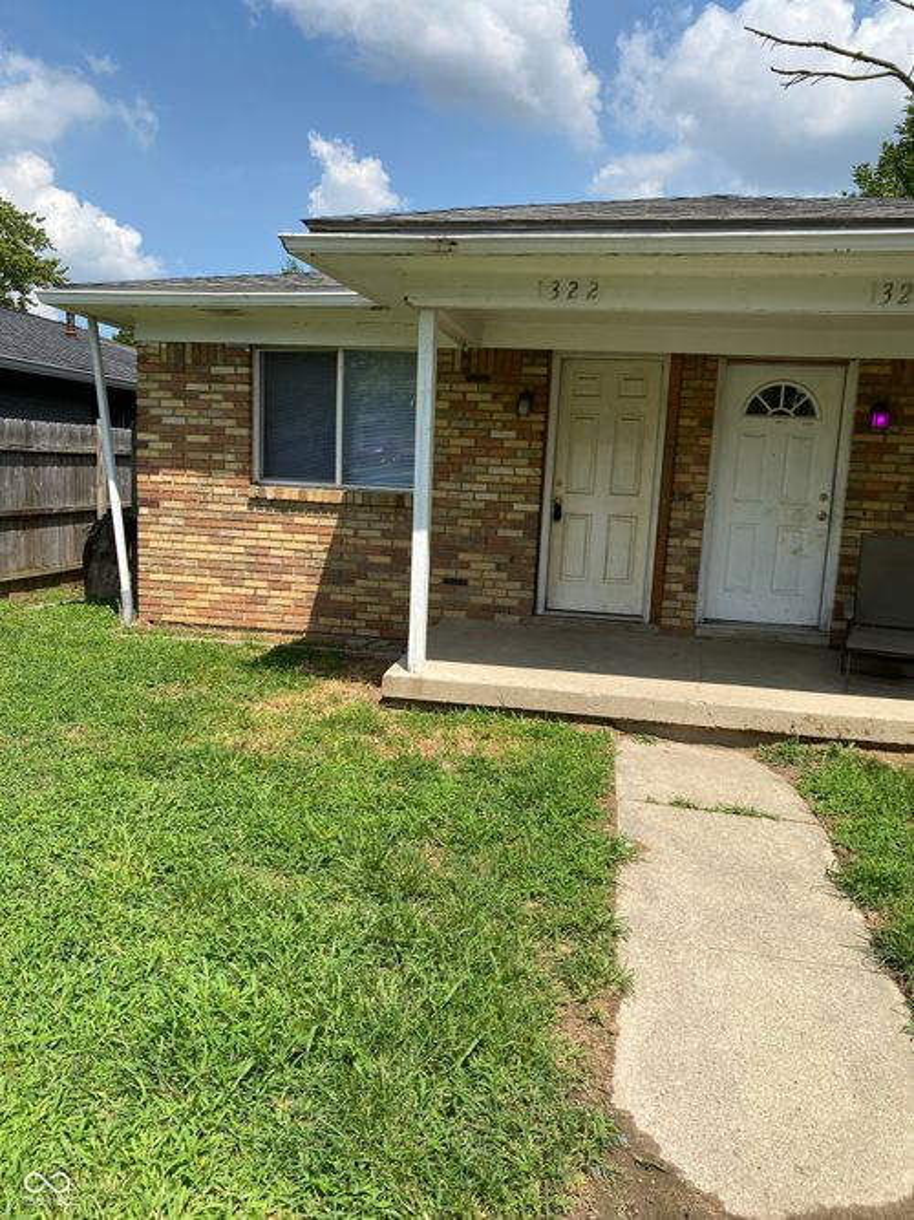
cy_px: 610
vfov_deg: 67.3
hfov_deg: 53.0
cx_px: 457
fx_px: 916
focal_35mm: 26
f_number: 1.8
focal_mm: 4.25
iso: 32
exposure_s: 1/2817
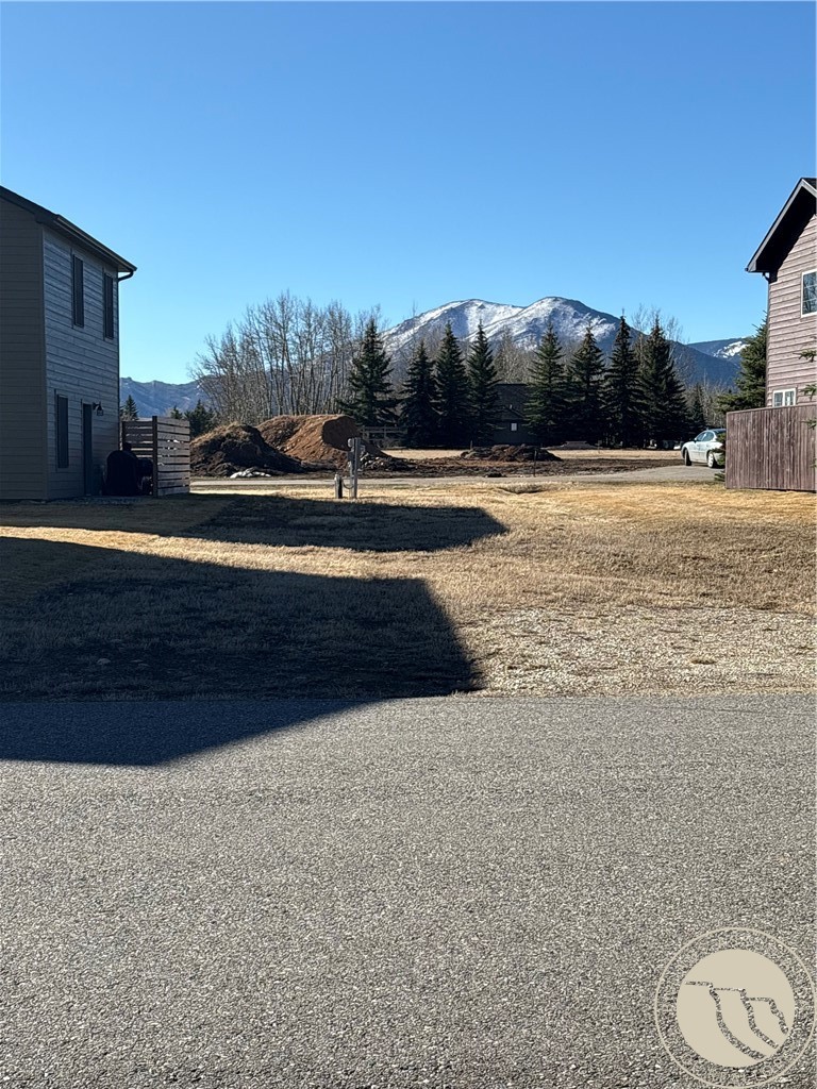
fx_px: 1636
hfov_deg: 28.0
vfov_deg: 36.8
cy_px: 544
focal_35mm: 52
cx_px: 408
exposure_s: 1/3125
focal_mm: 5.96
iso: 32
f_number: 1.6
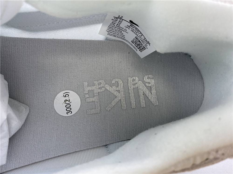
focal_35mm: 26
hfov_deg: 67.3
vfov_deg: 53.1
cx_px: 116
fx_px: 175
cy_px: 87
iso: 125
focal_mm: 4.25
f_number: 1.8
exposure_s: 1/100
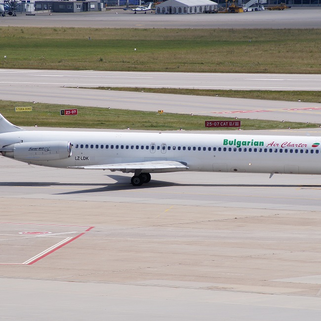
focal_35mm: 289
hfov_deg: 6.1
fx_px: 3032
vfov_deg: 6.1
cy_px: 160
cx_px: 164
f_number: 11
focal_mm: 150
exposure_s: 1/320
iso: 100
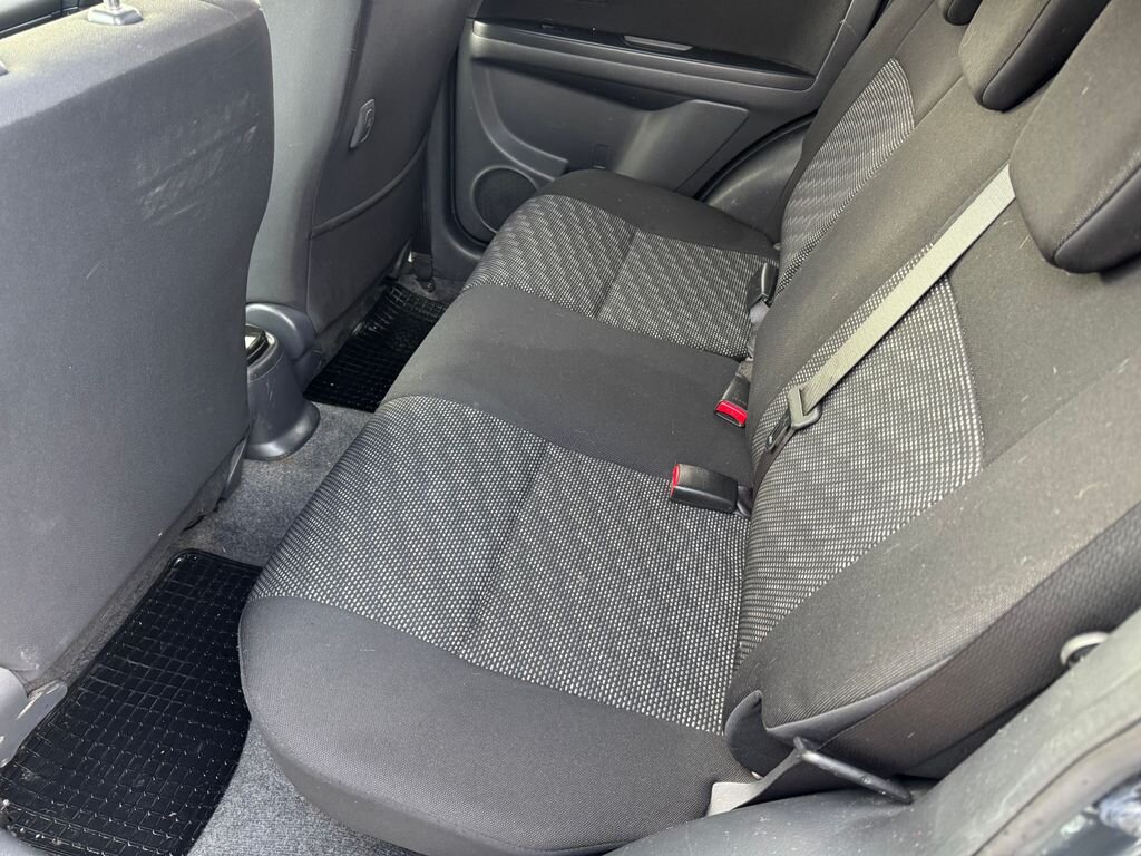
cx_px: 570
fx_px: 791
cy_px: 428
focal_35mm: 24
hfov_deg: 71.6
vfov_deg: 56.8
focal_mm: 6.76
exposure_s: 1/60
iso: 320
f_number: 1.78
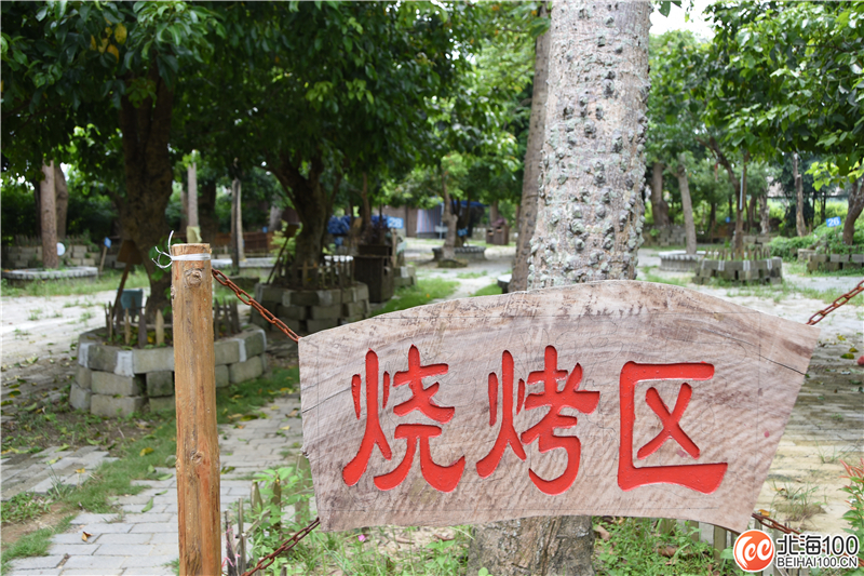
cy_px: 288
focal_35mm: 33
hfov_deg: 57.2
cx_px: 432
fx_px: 792
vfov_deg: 40.0
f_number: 5.6
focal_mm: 22
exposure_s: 1/100
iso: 100
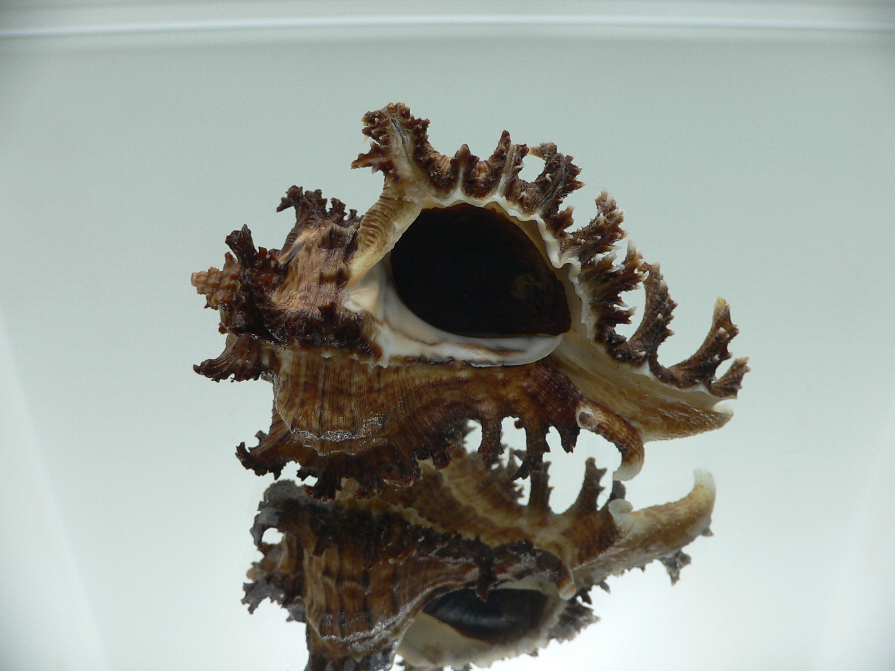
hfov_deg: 52.6
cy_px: 336
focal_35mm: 35
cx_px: 448
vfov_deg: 40.7
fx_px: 905
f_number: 2.8
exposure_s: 1/60
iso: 80
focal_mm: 4.6
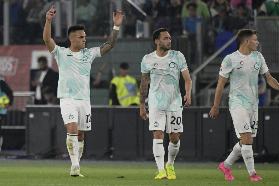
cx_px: 140
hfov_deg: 3.7
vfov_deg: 2.5
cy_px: 93
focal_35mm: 560
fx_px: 4338
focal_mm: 560
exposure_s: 1/1600
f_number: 5.6
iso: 6400
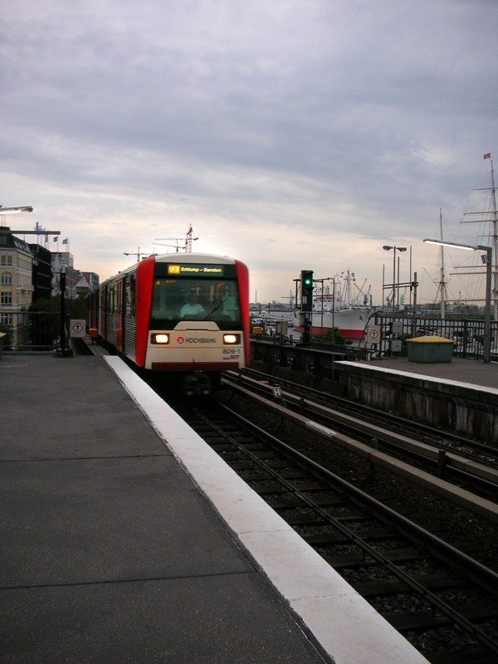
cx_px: 249
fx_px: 671
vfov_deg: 52.6
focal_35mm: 35
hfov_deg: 40.7
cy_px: 332
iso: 50
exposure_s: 1/64.3
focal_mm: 5.8
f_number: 3
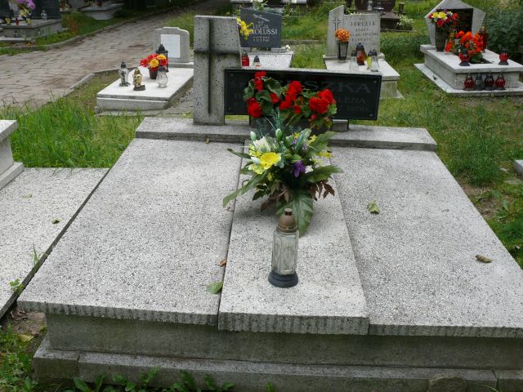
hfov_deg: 52.6
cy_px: 196
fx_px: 529
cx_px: 262
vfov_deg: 40.7
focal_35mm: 35
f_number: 5.6
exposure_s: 1/250
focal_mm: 7.4
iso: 100
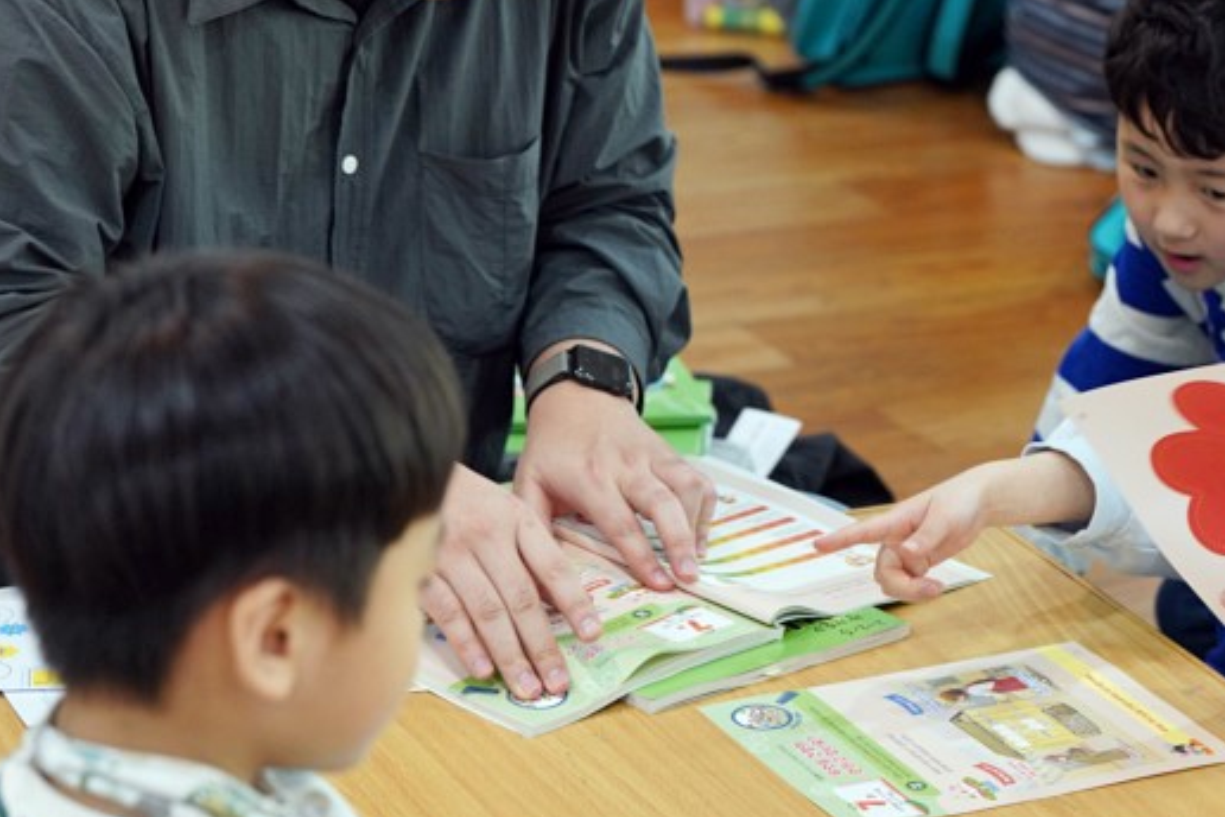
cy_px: 577
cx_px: 926
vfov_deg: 11.2
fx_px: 4151
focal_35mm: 122
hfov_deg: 16.7
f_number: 4
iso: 1600
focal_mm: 70
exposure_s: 1/160
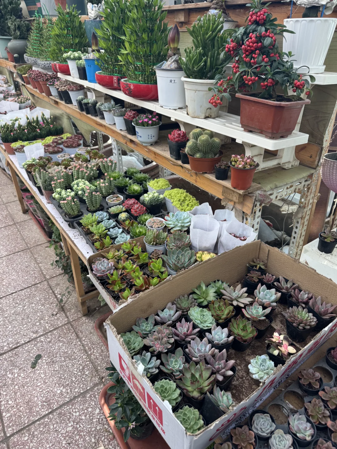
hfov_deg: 56.8
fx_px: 312
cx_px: 168
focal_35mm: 24
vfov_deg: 71.6
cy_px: 224
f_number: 1.78
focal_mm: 6.76
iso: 80
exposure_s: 1/100
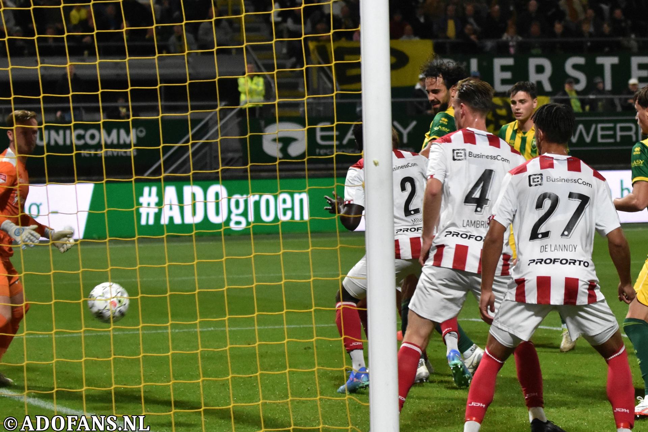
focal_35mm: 105
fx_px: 1890
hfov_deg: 19.5
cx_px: 324
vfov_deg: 13.0
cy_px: 216
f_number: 2.8
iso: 3200
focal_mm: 70
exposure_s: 1/640
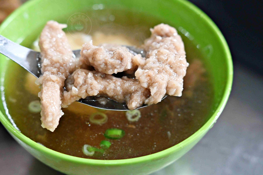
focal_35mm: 75
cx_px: 132
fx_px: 548
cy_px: 88
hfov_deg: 27.0
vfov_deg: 18.2
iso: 2800
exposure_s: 1/200
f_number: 3.2
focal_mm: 50
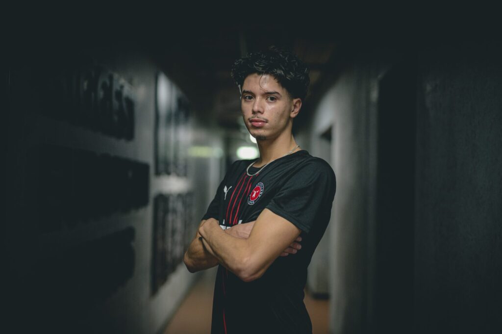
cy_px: 167
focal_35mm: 50
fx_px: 697
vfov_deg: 26.9
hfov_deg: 39.6
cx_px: 251
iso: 1600
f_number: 1.4
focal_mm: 50
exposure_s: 1/640
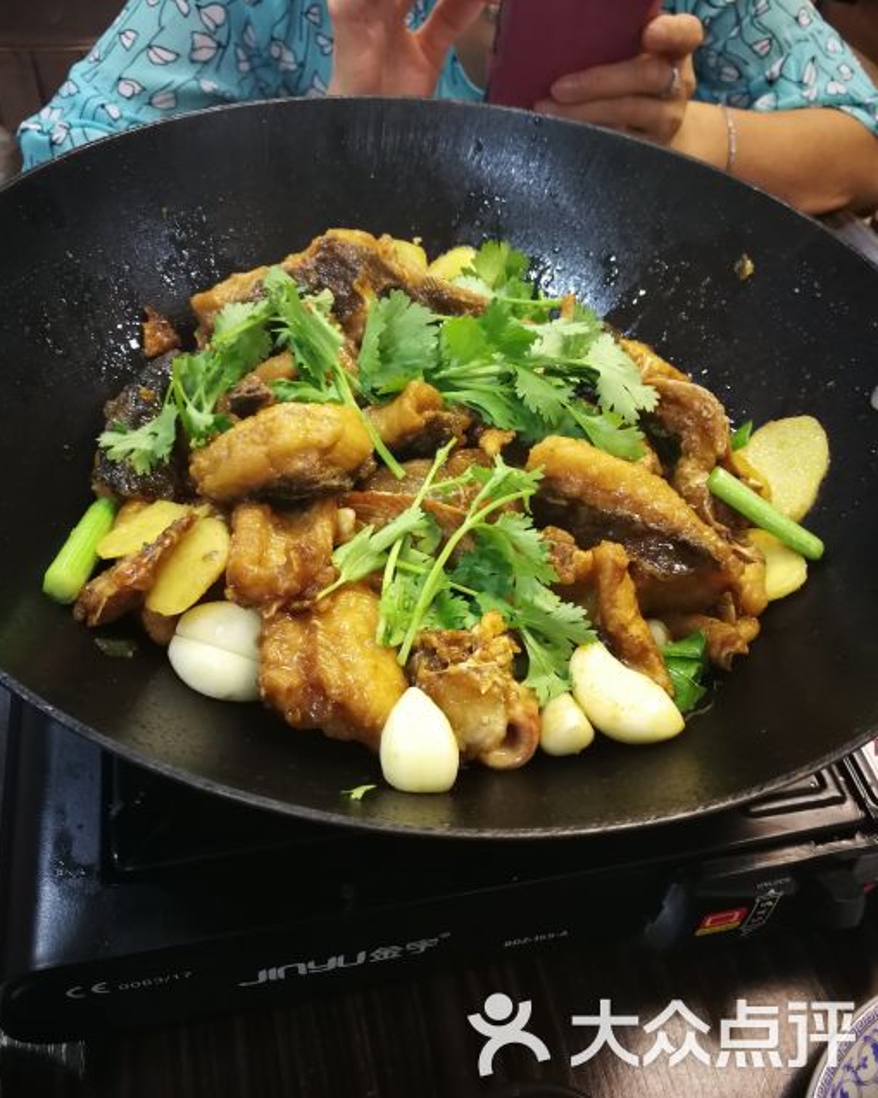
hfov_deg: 50.0
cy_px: 520
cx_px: 448
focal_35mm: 29
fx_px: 942
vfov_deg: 60.4
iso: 320
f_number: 2.2
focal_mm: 3.95
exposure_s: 1/33.3
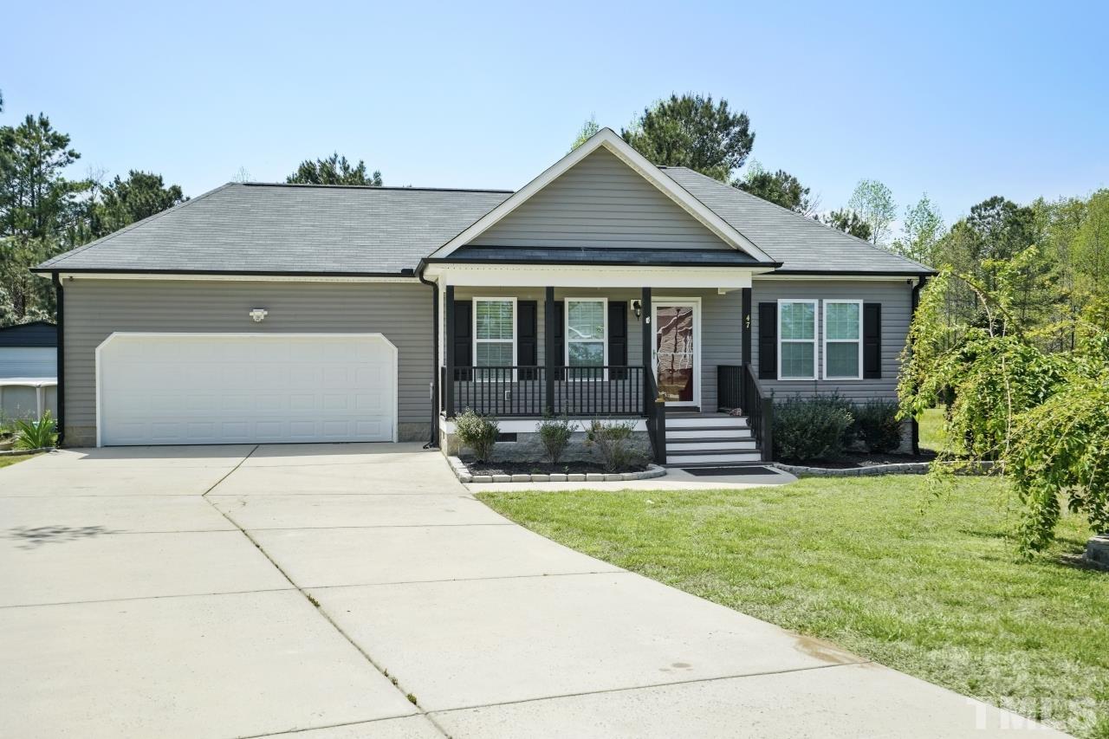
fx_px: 1078
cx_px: 554
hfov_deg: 54.4
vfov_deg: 37.8
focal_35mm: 35
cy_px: 370
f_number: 7.1
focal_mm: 35
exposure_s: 1/2000
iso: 640
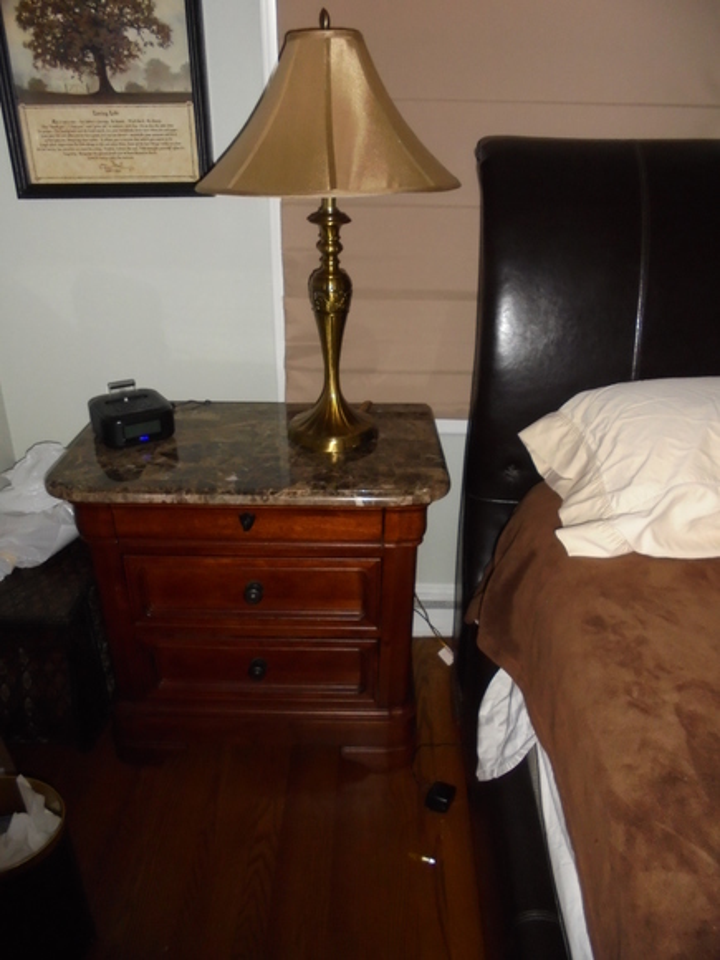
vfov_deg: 67.3
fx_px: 721
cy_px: 480
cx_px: 360
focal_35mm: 26
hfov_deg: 53.1
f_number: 3.5
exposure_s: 1/30
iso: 400
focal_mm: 4.6
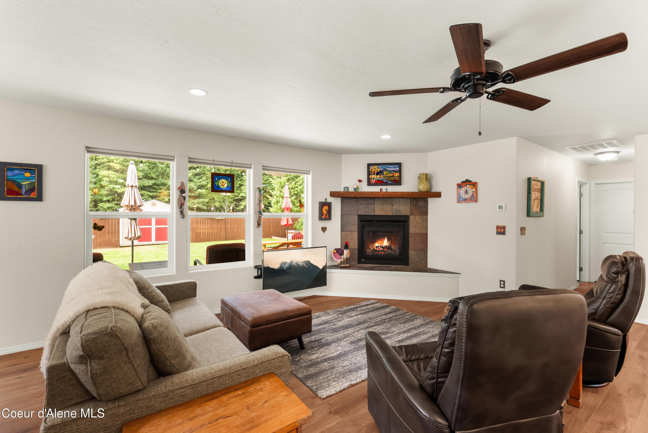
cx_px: 324
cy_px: 216
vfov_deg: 73.8
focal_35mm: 16
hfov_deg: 96.7
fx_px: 288
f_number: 8
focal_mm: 16
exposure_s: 1
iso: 320
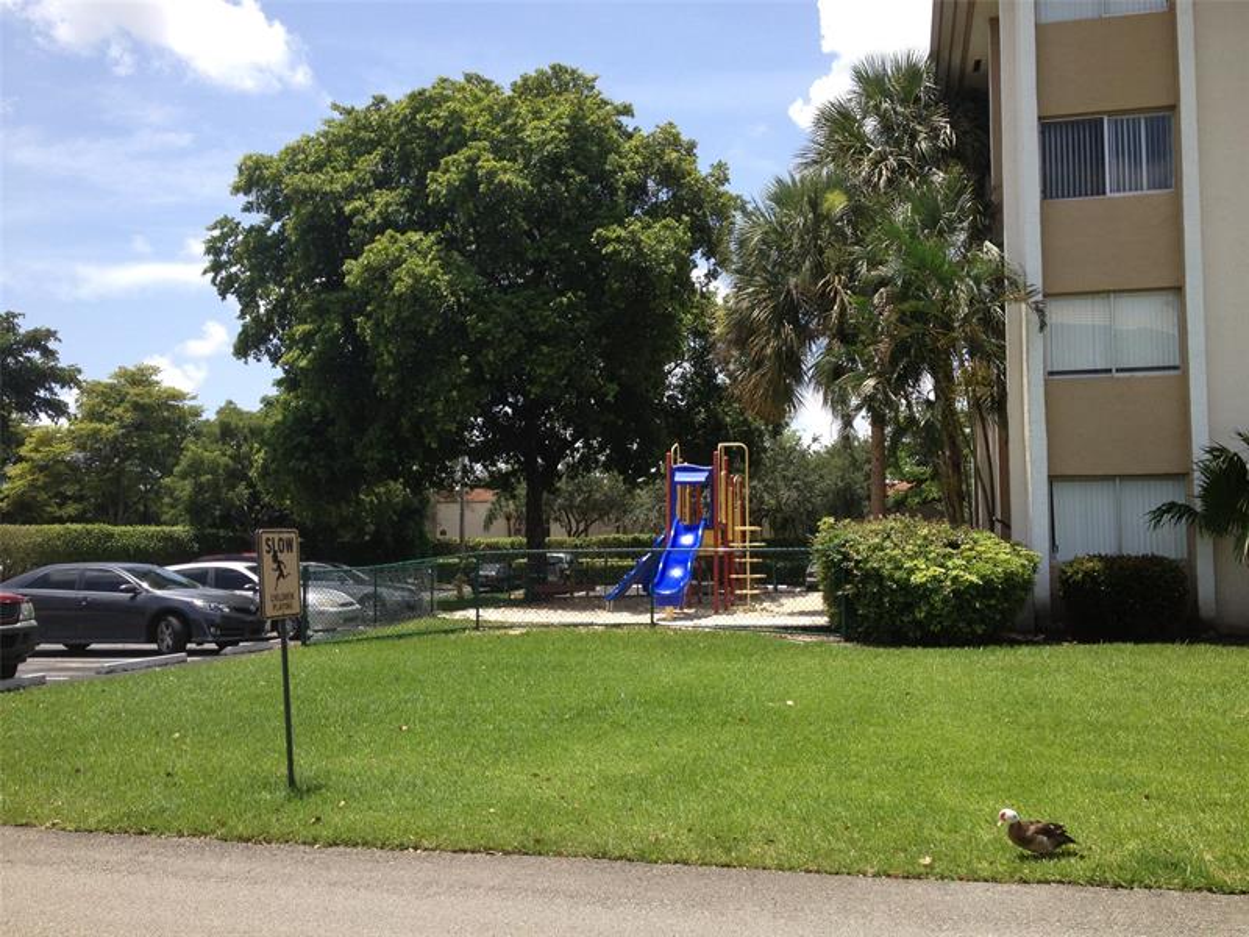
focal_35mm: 35
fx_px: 1263
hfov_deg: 52.6
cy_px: 468
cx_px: 624
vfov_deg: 40.7
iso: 64
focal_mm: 4.28
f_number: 2.4
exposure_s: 1/1151
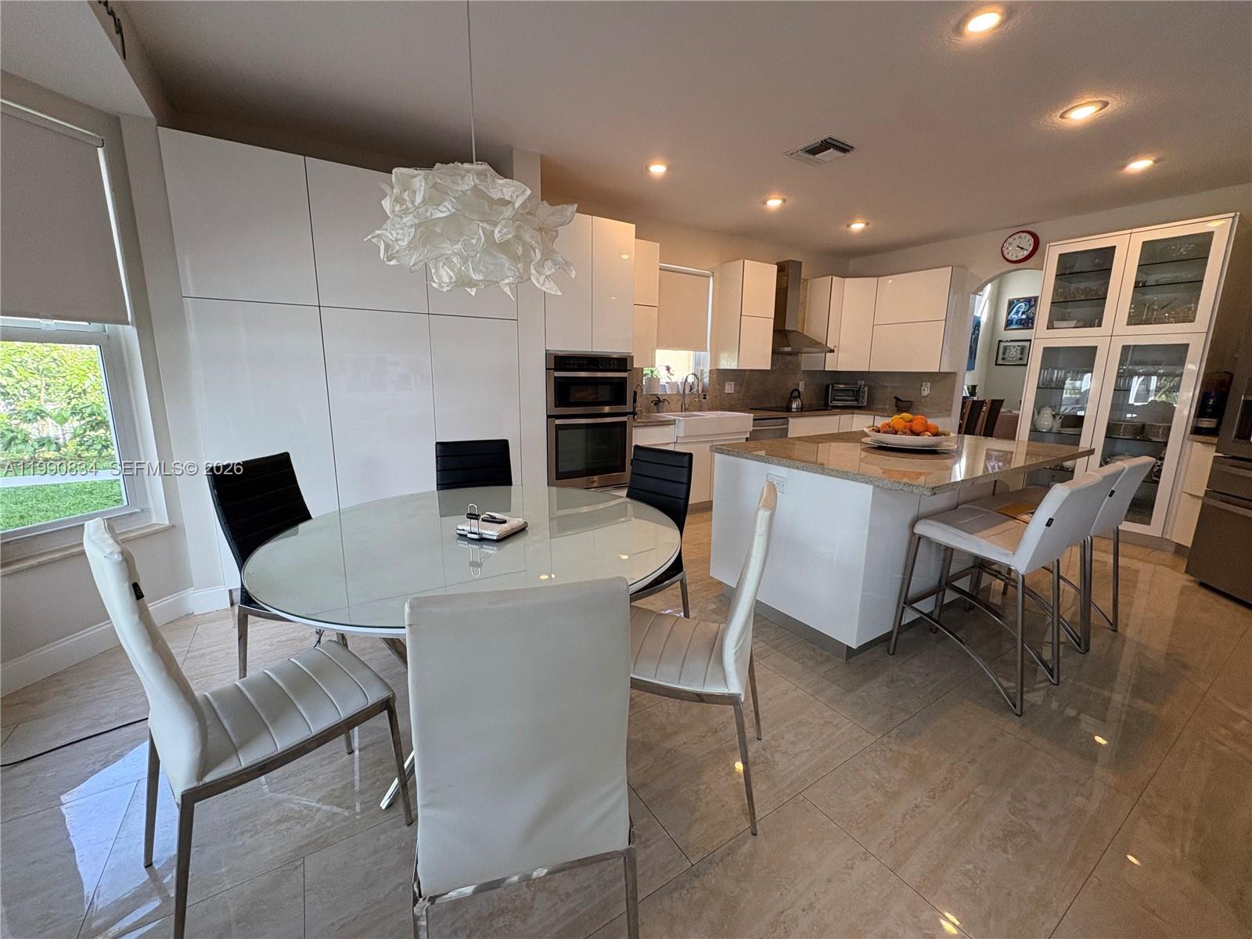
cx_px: 626
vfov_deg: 85.7
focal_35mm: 14
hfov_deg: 102.1
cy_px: 470
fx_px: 506
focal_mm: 2.22
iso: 200
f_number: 2.2
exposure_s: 1/120
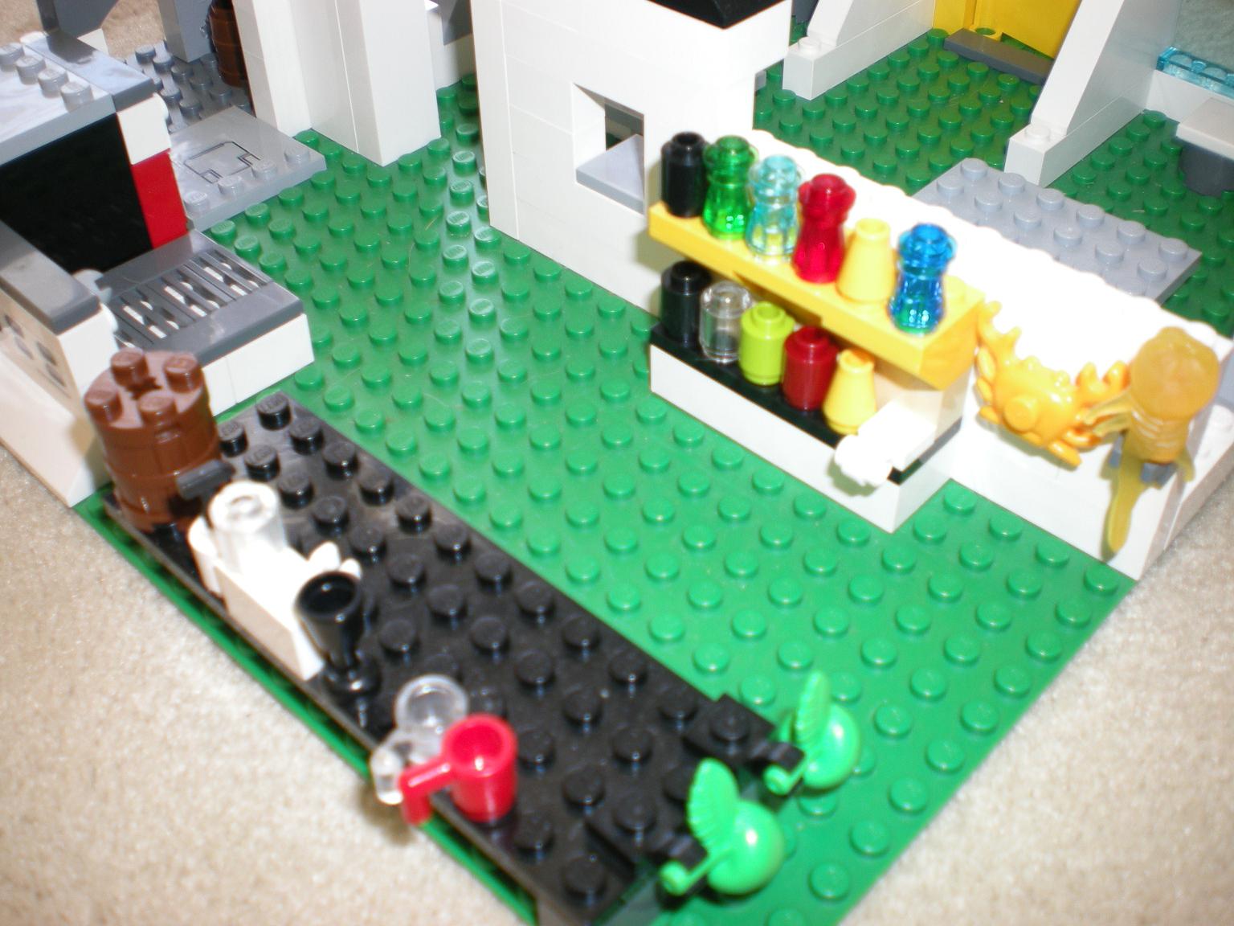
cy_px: 463
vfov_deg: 37.7
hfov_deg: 49.0
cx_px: 617
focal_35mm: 38
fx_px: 1355
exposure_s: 1/31.5
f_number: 3.1
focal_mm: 6.3
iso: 64
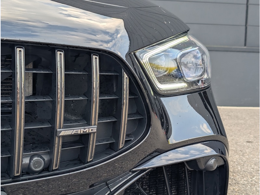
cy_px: 98
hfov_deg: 38.9
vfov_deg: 29.7
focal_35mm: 49
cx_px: 130
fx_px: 368
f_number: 1.68
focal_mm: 6.9
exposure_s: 1/290
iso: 28
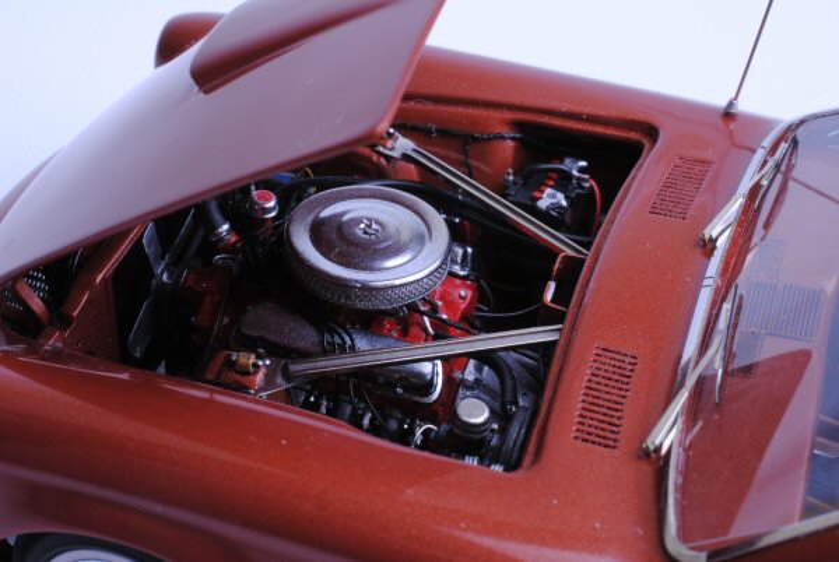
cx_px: 420
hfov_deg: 33.4
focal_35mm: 60
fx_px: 1400
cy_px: 281
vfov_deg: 22.7
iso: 100
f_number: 22
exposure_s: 1/60
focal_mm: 40
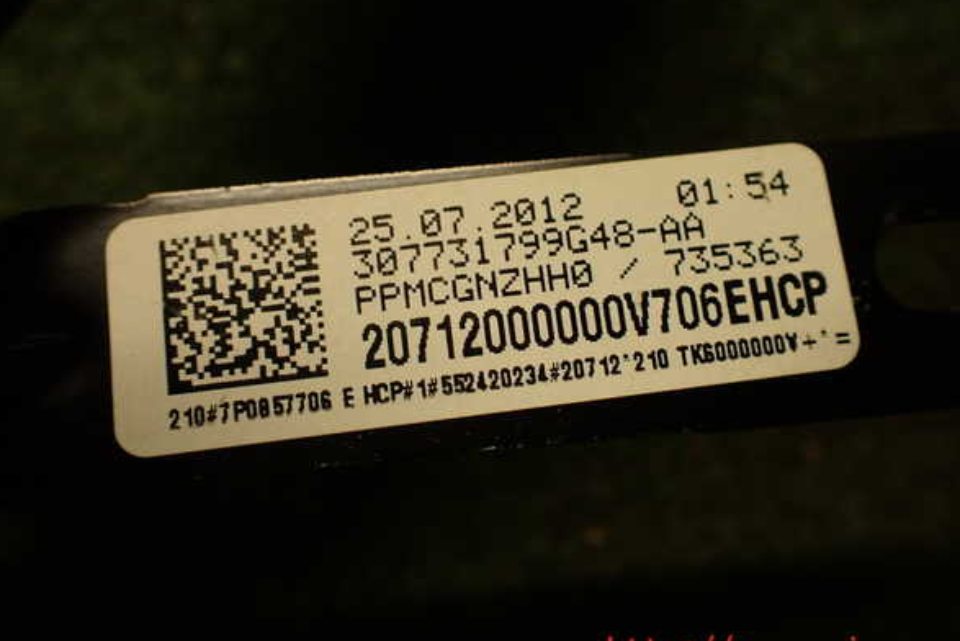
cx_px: 486
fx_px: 907
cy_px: 306
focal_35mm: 34
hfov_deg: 55.8
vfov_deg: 38.9
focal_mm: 5.79
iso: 200
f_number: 2.4
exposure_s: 1/50
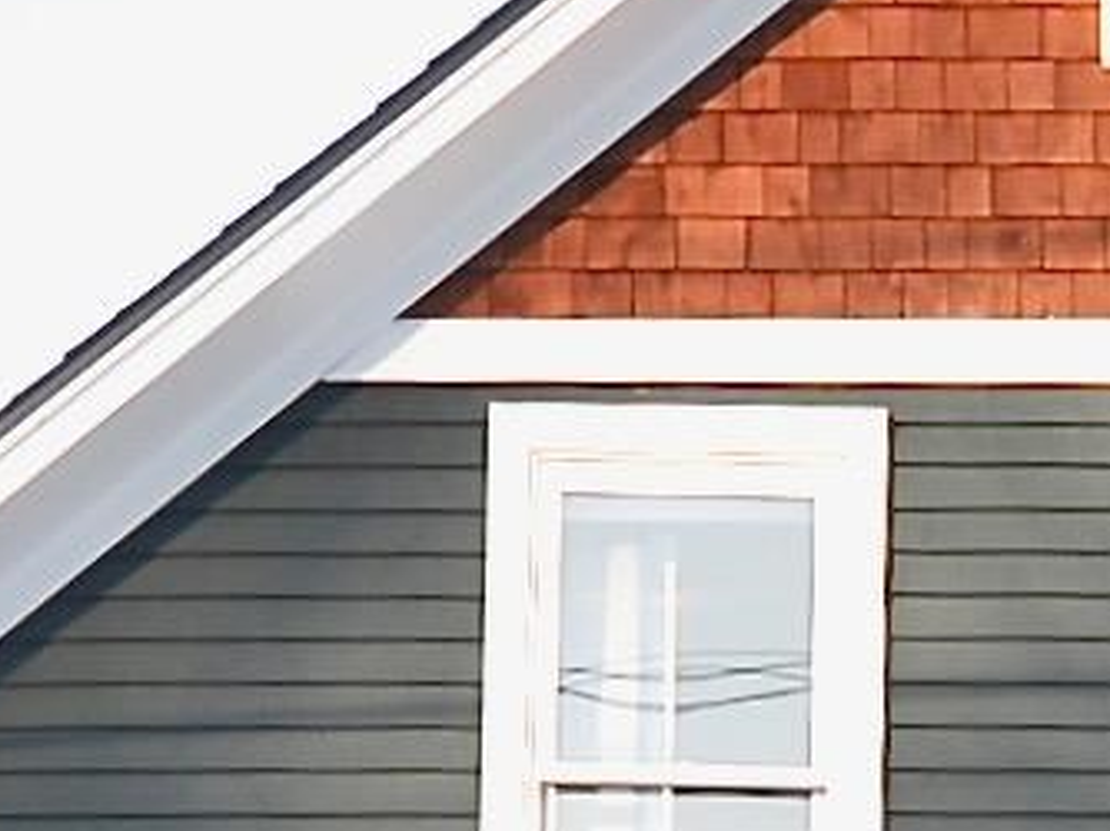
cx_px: 907
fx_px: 4326
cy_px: 1679
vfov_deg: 10.1
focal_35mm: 135
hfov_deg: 14.5
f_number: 5.6
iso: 100
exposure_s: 1/125
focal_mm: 14
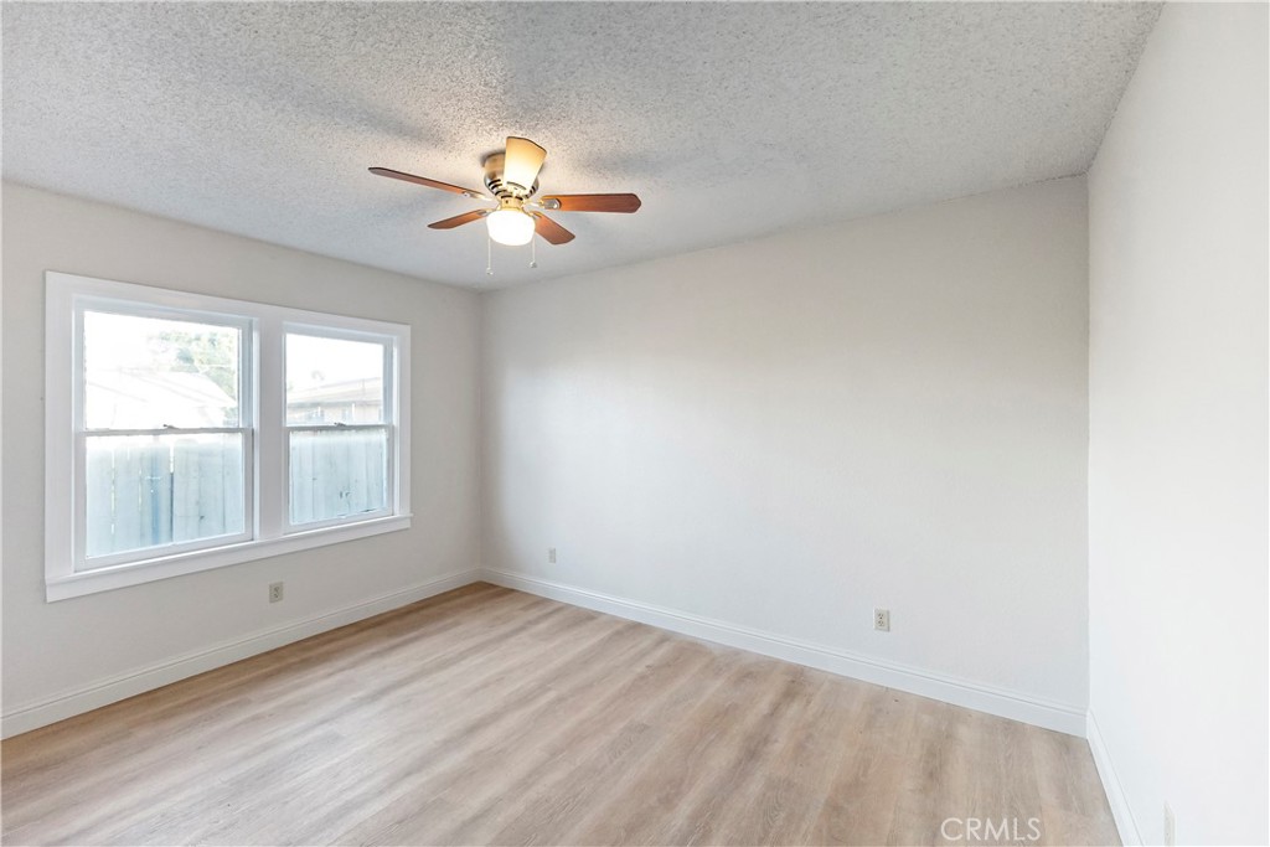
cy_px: 424
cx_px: 635
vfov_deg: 81.2
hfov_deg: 104.2
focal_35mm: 14
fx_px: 494
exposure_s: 1/160
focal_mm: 14
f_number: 4
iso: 800
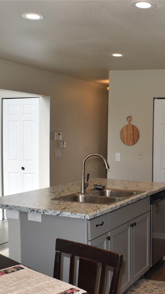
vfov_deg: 32.9
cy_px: 147
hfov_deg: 18.0
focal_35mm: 64
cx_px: 197
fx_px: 496
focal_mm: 27
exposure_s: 1/125
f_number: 5.6
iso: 280
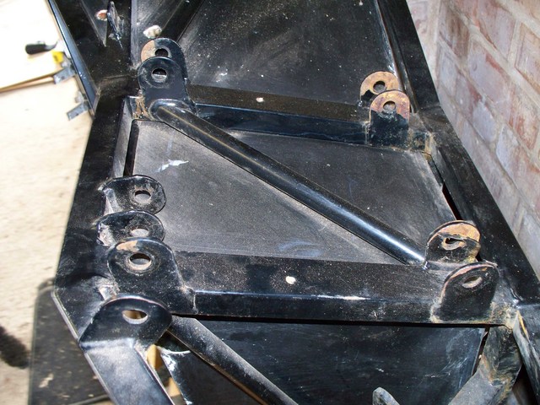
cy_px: 202
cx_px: 270
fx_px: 562
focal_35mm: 36
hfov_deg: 51.4
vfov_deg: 39.7
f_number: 2.8
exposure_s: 1/30
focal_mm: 7.54
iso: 200
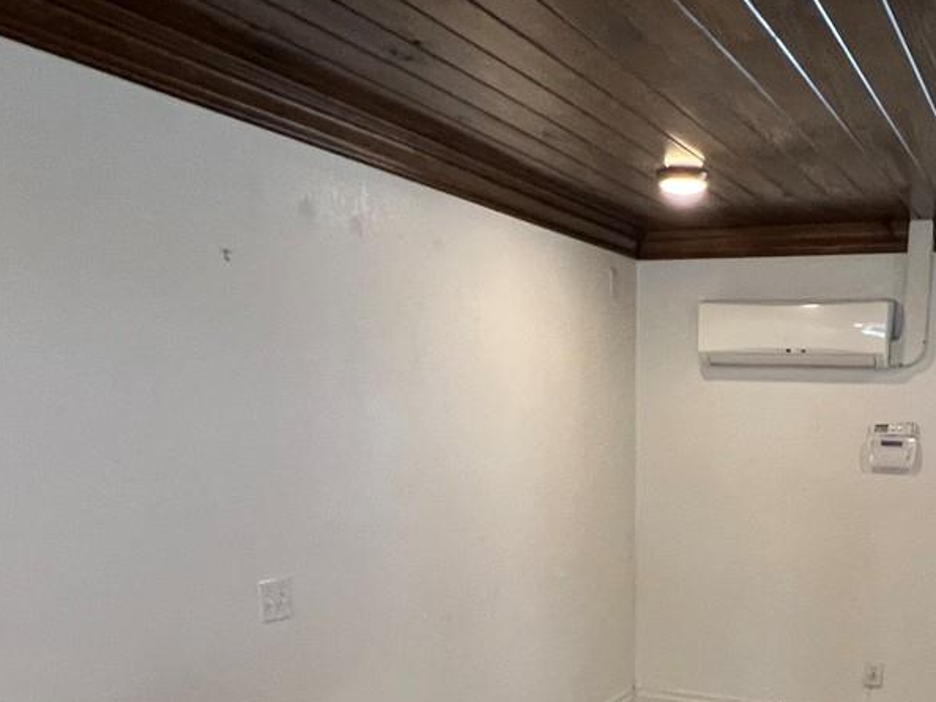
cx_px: 711
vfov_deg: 37.0
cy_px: 685
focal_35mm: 35
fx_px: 947
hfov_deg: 50.3
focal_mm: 1.57
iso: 200
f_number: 1.8
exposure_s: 1/60
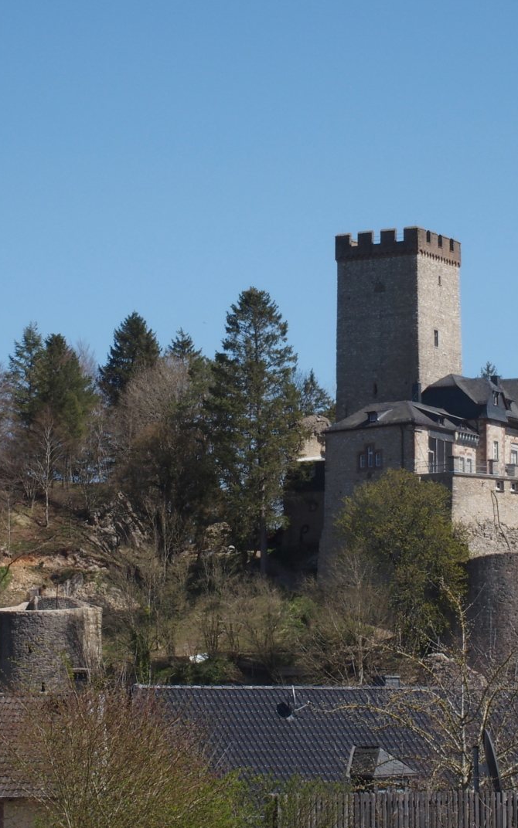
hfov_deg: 10.8
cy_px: 415
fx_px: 2733
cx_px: 325
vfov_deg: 17.2
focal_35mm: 121
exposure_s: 1/160
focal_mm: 17.8
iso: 100
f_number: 3.5
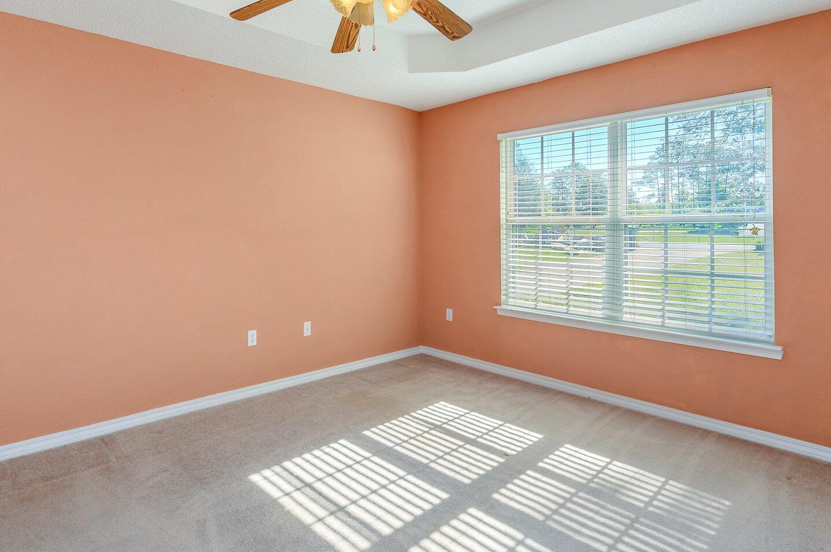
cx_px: 352
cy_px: 235
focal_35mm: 20
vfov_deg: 61.5
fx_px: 461
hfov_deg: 83.4
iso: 160
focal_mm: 14
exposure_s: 1/30
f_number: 9
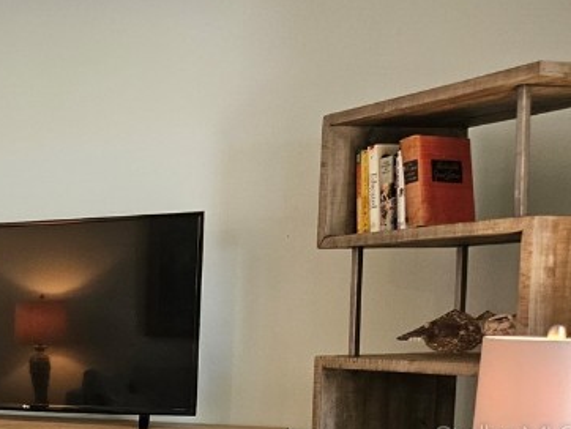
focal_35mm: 65
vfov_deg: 21.7
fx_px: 1073
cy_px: 437
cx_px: -224
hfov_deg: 24.7
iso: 320
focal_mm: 5.4
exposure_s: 1/120
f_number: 1.8
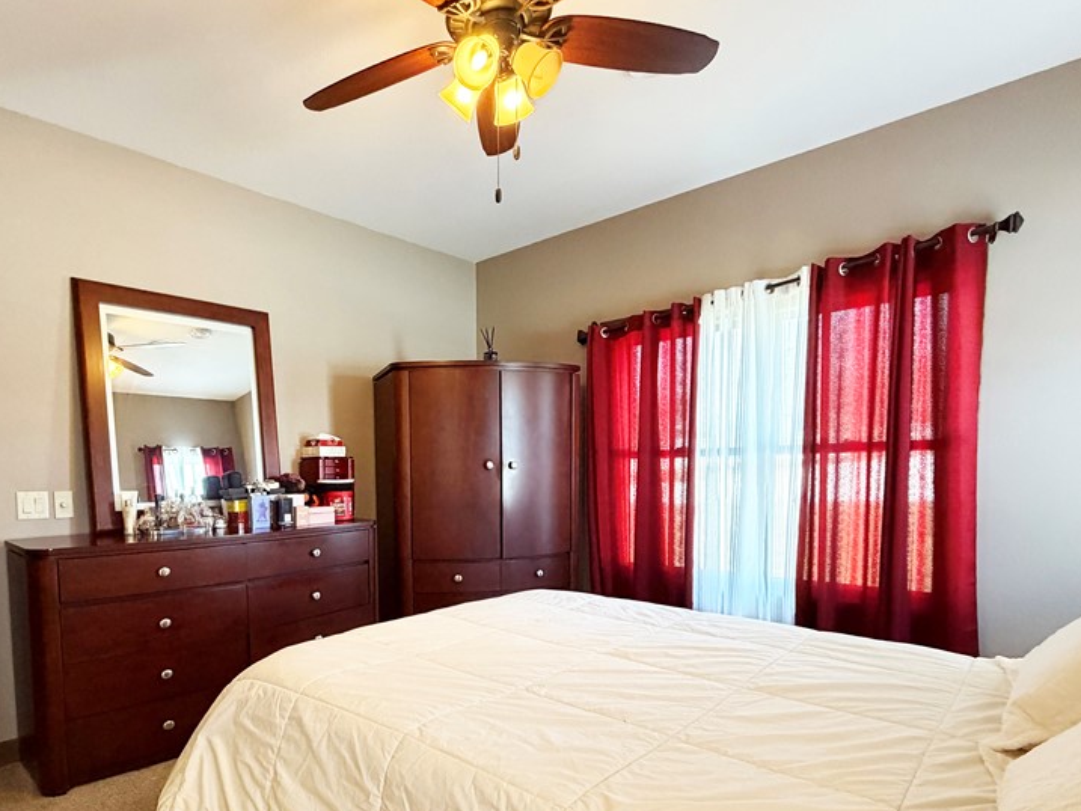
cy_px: 519
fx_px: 625
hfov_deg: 79.9
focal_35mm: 20
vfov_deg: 64.8
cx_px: 392
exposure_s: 1/60
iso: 500
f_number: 2.2
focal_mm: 2.22
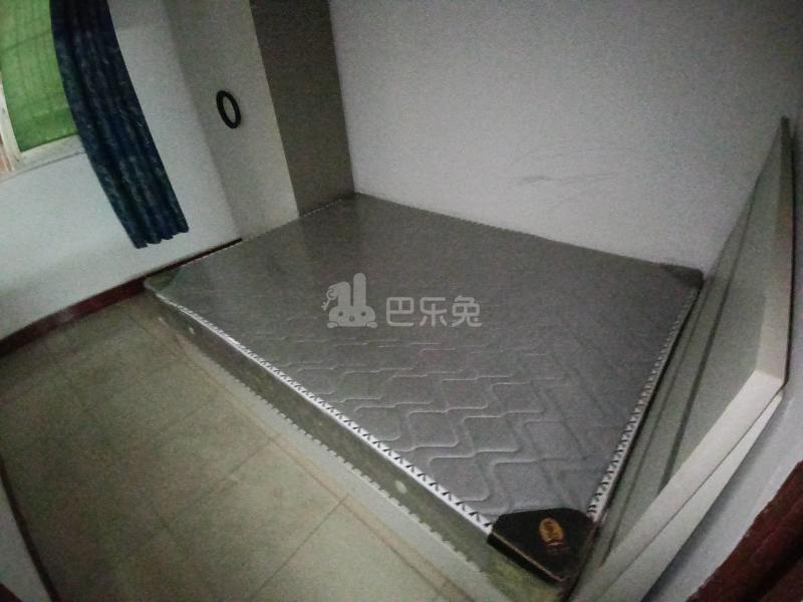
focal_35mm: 17
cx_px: 402
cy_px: 301
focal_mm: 1.78
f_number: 2.4
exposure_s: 1/10
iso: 3100
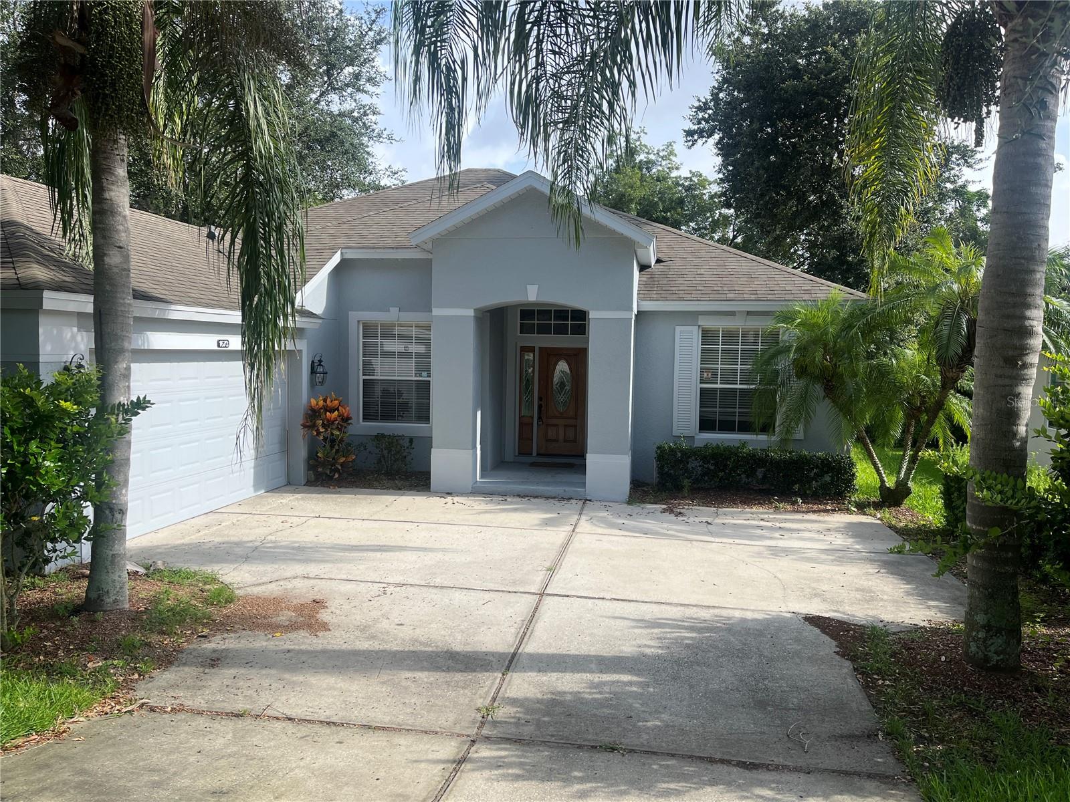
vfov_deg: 53.1
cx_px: 535
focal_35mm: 26
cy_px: 401
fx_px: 804
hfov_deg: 67.3
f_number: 1.6
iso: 50
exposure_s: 1/1748
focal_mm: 5.1
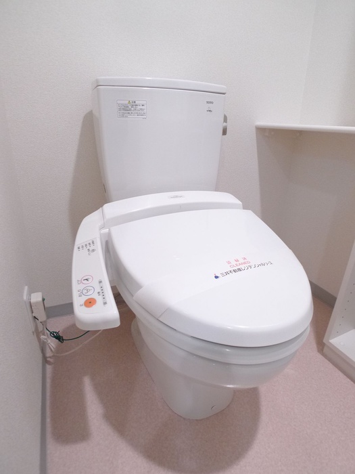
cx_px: 178
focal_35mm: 26
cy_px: 237
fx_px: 356
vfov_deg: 67.3
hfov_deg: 53.1
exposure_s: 1/50
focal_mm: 5.5
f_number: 2.1
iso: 400
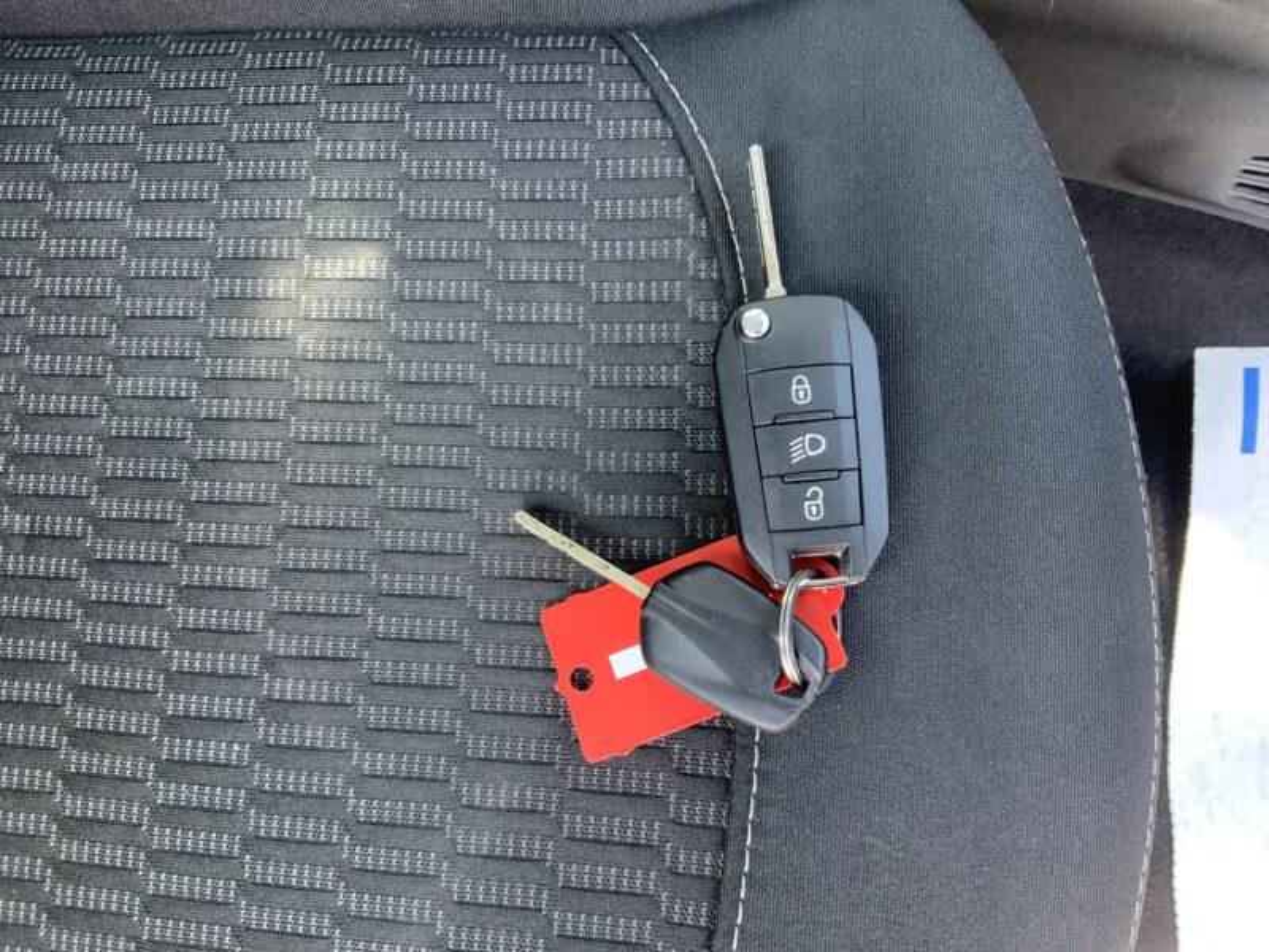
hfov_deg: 61.7
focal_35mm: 29
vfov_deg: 48.2
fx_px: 1063
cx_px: 634
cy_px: 476
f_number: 1.8
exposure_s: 1/60
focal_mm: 3
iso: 80
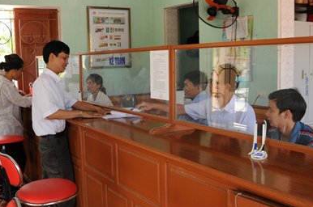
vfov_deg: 31.8
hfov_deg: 46.5
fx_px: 365
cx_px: 154
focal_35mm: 42
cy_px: 105
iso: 320
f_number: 6.3
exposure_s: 1/50
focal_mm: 24
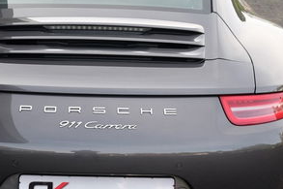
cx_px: 100
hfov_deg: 17.3
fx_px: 927
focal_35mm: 118
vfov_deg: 11.6
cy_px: 89
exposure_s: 1/150
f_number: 5
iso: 200
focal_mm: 30.2
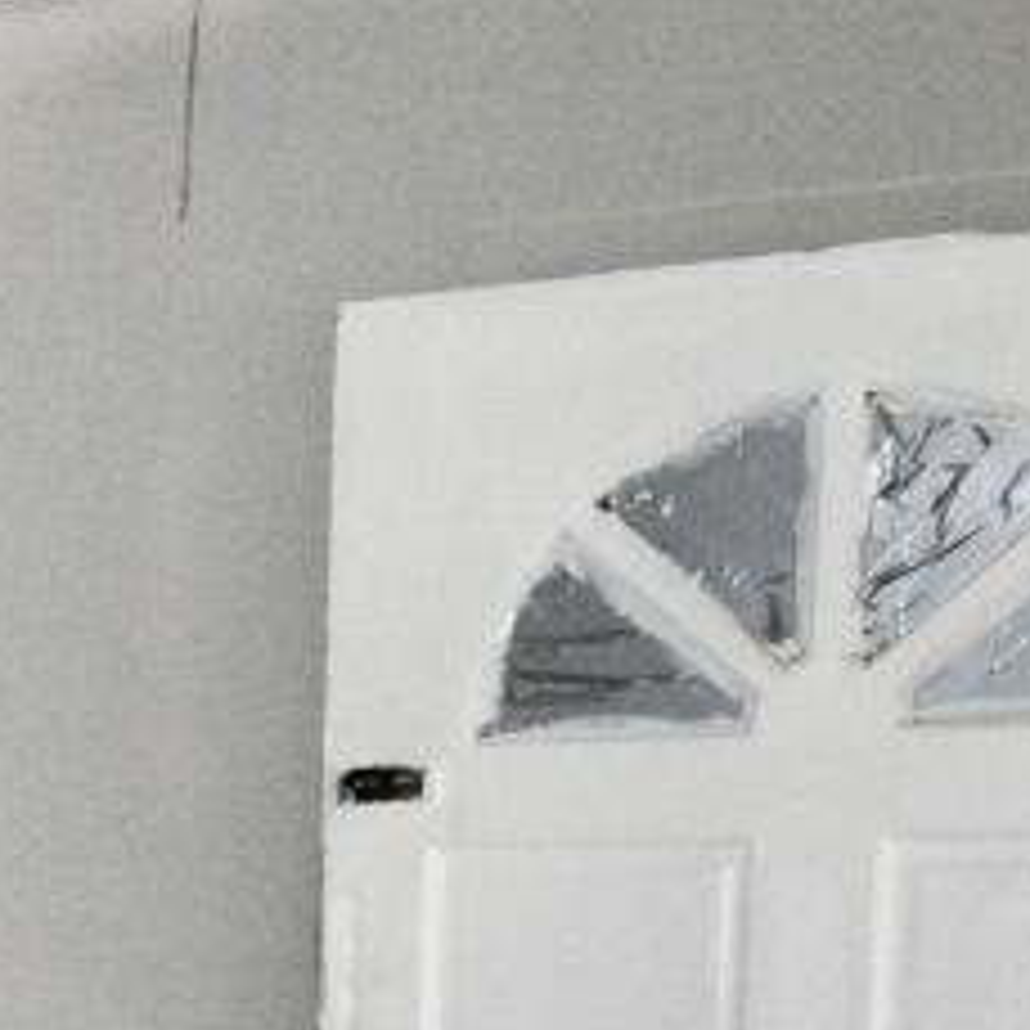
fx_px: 3030
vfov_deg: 18.4
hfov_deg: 15.6
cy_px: 1196
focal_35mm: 90
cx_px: -985
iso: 1600
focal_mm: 10
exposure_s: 1/80
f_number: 4.5
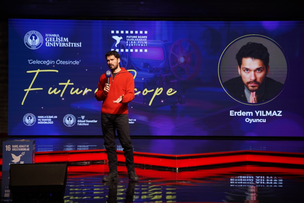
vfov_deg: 19.5
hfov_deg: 28.8
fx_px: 591
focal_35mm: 70
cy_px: 102
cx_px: 152
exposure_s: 1/200
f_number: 4
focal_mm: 70
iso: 500
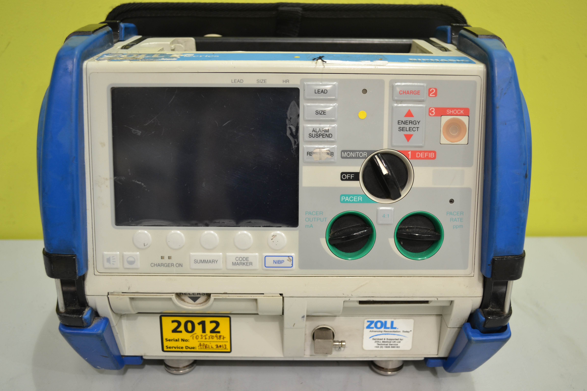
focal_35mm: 36
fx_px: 587
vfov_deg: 36.9
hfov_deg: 53.1
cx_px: 294
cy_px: 196
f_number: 4
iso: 400
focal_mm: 24
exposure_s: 1/20
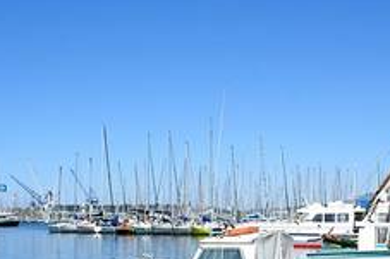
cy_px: 262
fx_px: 671
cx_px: 230
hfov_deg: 32.3
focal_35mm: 62
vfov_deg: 21.1
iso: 100
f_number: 10
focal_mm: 20
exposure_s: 1/160
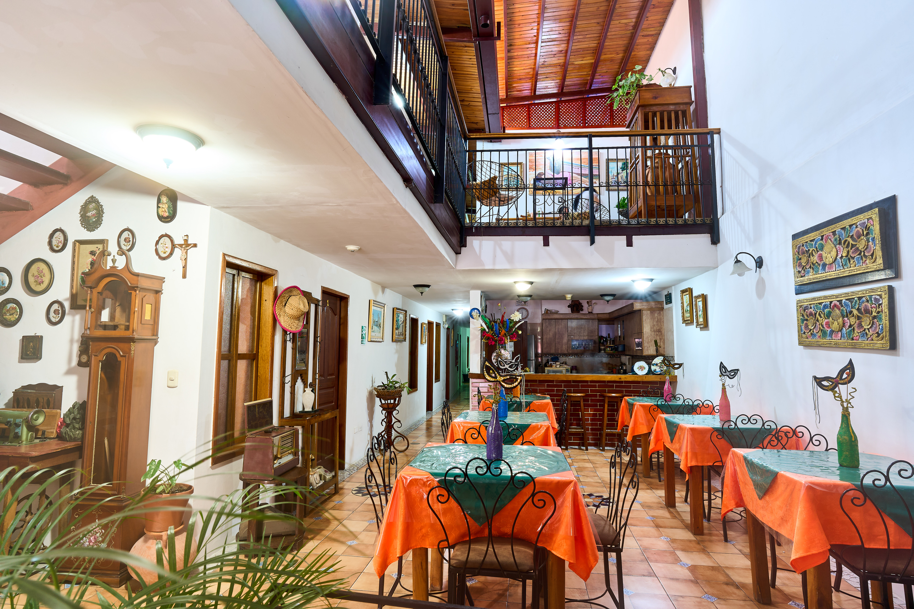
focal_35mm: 20
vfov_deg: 61.9
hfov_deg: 84.0
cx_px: 457
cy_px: 304
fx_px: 508
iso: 100
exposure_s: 8
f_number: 11
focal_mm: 20
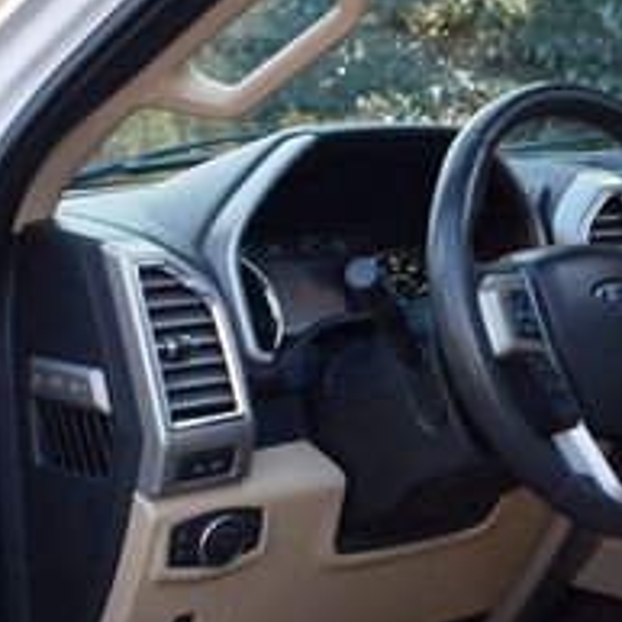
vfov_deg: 22.4
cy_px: 520
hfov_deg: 22.3
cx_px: 551
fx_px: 1545
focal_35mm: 76
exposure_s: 1/250
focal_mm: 18
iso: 360
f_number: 5.6
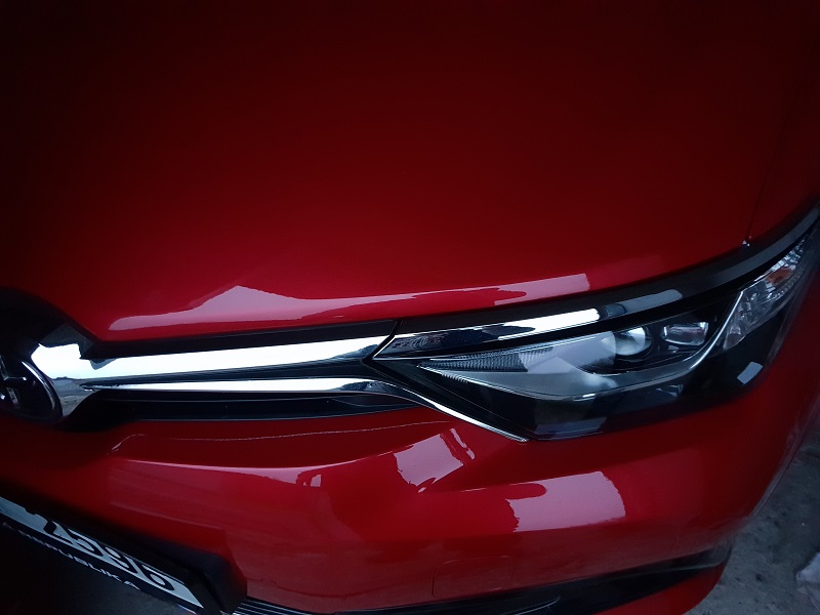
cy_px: 308
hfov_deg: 67.3
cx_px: 410
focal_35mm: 26
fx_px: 616
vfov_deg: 53.1
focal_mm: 4.3
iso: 640
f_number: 1.5
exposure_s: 1/10
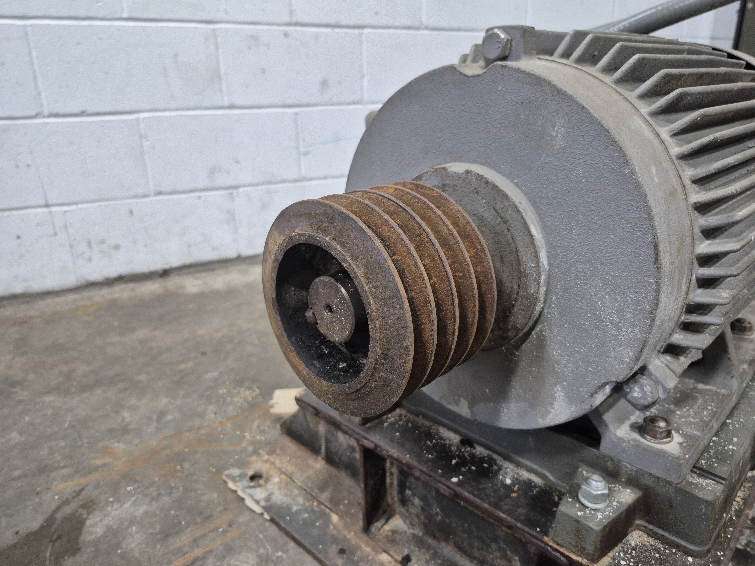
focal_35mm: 23
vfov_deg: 58.9
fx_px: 502
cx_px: 378
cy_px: 283
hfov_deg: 73.9
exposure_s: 1/120
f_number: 1.8
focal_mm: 5.4
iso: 500
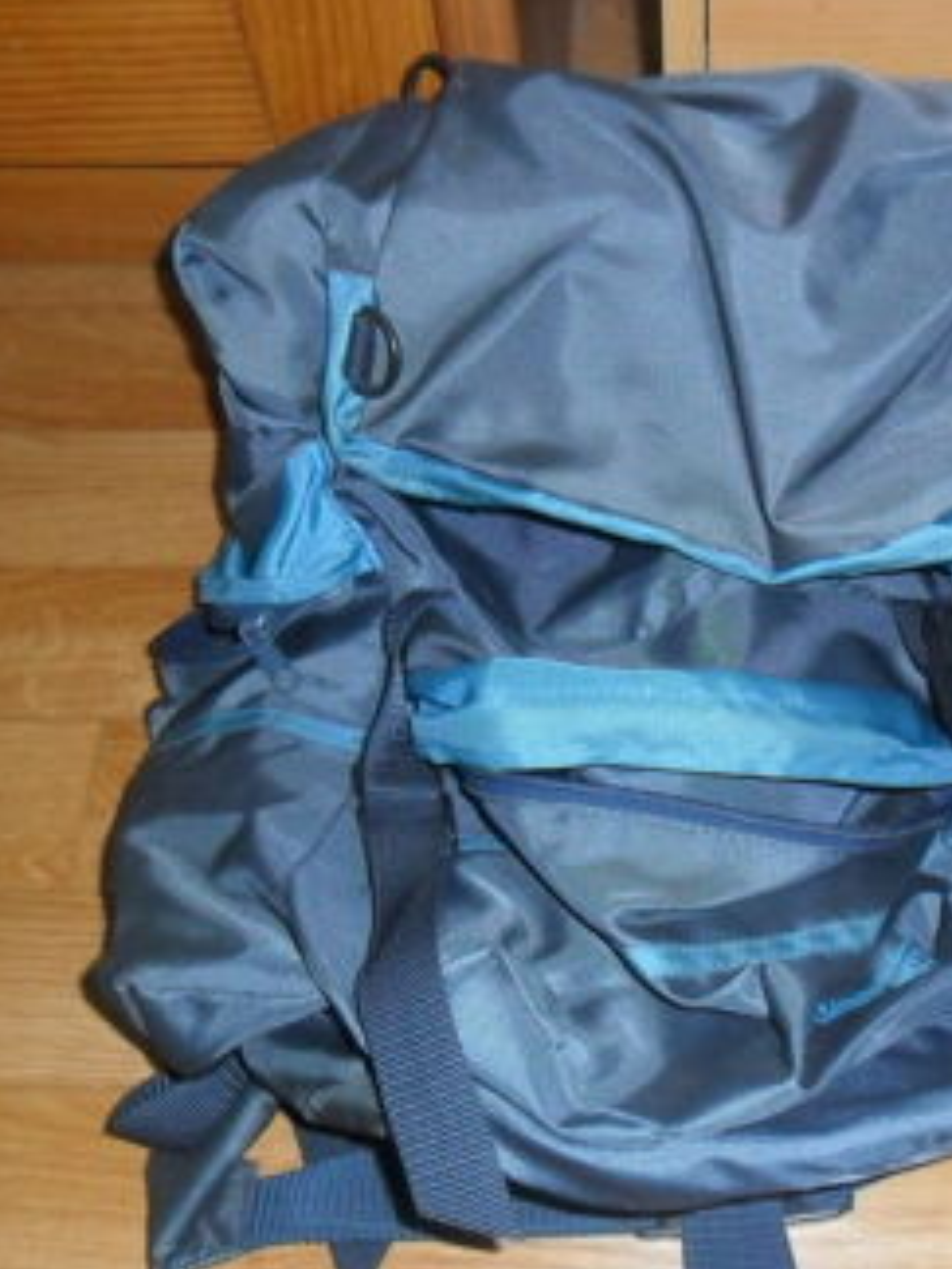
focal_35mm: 40
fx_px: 1467
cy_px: 693
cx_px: 713
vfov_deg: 46.7
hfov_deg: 35.2
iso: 400
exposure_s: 1/45
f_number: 3.5
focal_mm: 4.9
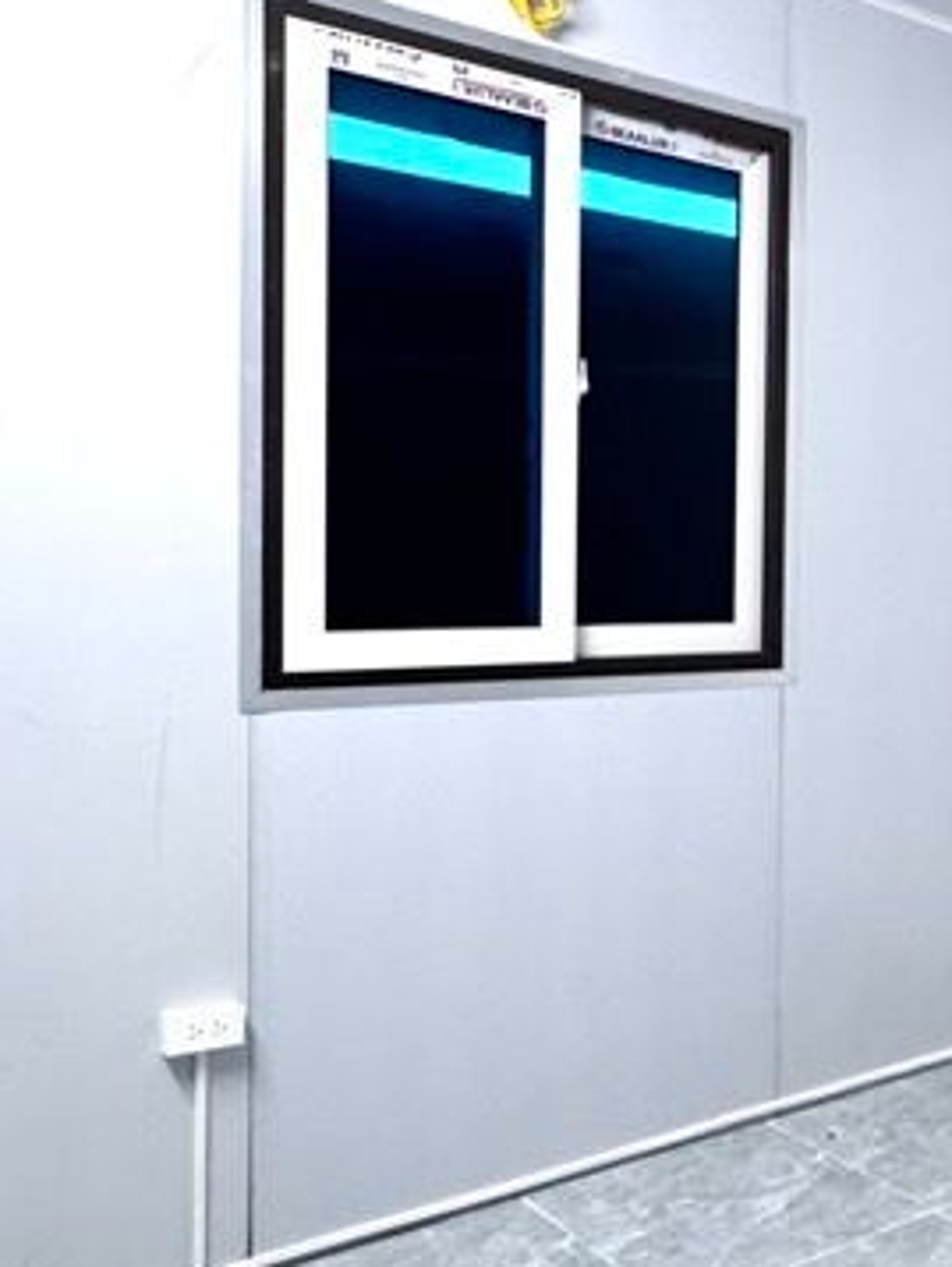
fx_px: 1465
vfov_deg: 46.8
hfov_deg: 32.2
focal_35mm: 40
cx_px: 1016
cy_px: 609
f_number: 2.2
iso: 200
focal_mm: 2.22
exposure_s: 1/50
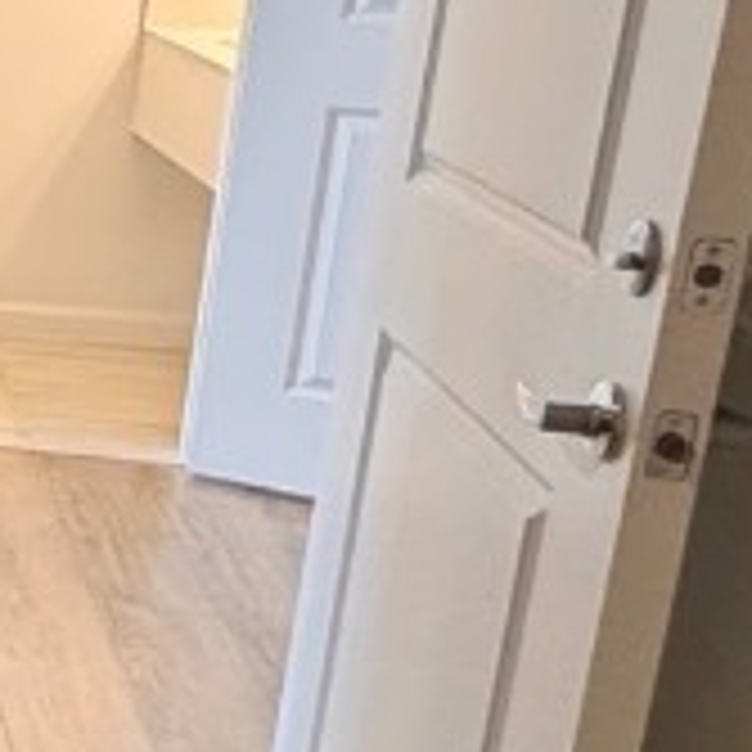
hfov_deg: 14.8
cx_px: -1031
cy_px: 266
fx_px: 1868
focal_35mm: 76
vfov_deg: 22.7
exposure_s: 1/120
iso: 320
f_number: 2.2
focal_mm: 2.22
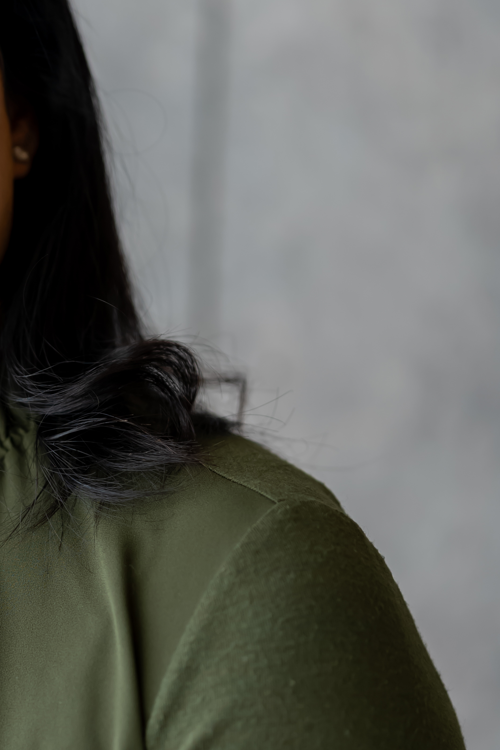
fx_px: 2604
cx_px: -117
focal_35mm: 125
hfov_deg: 10.8
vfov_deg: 16.4
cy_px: 386
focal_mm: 50
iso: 160
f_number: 1.4
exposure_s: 1/800
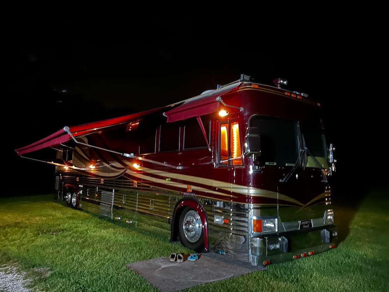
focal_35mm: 26
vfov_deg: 53.1
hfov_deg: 67.3
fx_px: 292
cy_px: 146
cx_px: 194
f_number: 1.5
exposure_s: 1/2
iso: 1250
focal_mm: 5.7
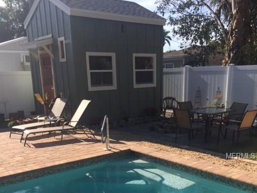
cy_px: 156
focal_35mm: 39
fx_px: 290
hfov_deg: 47.9
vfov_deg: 35.5
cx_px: 129
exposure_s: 1/1721
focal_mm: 4.15
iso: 32
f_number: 2.2
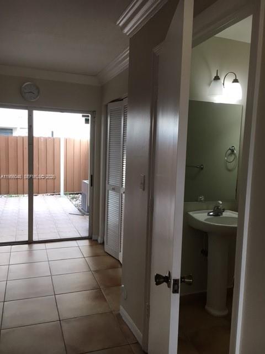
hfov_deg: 48.2
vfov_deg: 61.7
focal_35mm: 29
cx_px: 132
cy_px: 177
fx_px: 296
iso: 32
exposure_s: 1/30
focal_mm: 4.15
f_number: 2.2
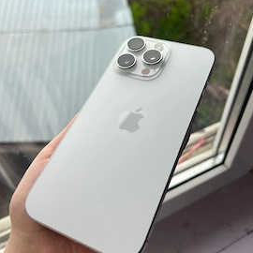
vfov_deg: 48.3
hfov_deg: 48.4
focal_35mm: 34
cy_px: 111
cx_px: 125
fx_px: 281
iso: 50
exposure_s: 1/121
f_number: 1.5
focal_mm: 5.7
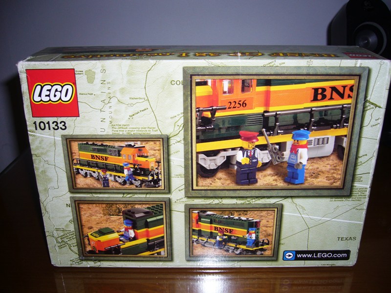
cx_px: 196
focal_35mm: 35
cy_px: 146
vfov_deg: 40.7
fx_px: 395
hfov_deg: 52.6
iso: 80
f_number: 2.8
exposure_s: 1/60
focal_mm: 5.8
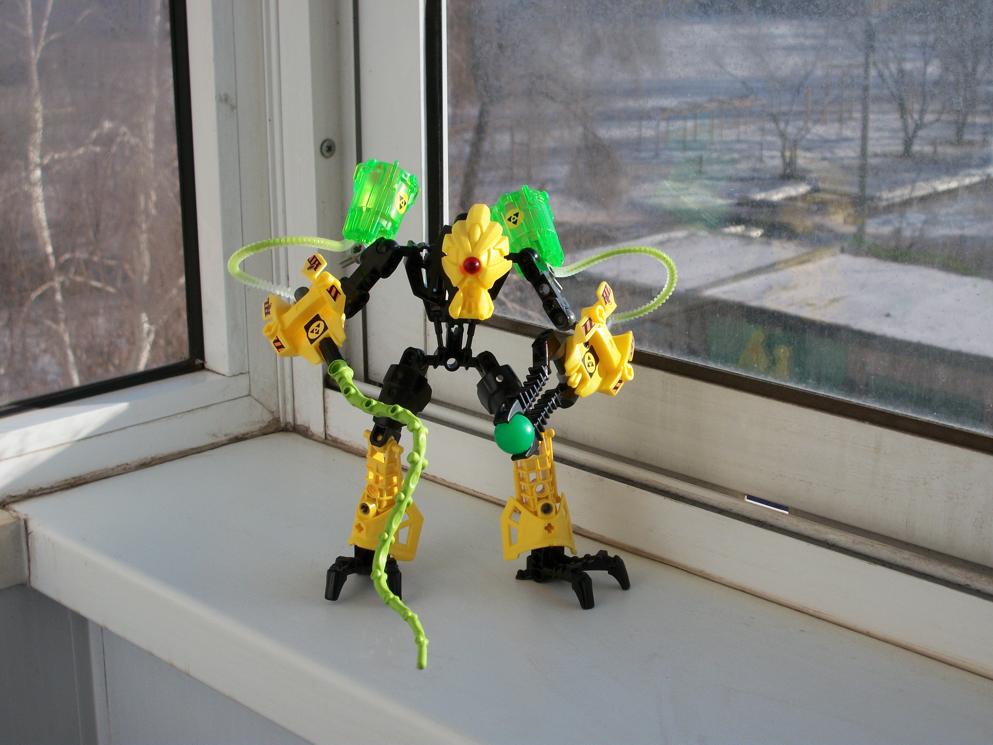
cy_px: 372
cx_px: 496
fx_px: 1549
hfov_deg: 35.5
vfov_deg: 27.0
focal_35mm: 54
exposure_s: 1/800
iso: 80
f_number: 4
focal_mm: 9.7
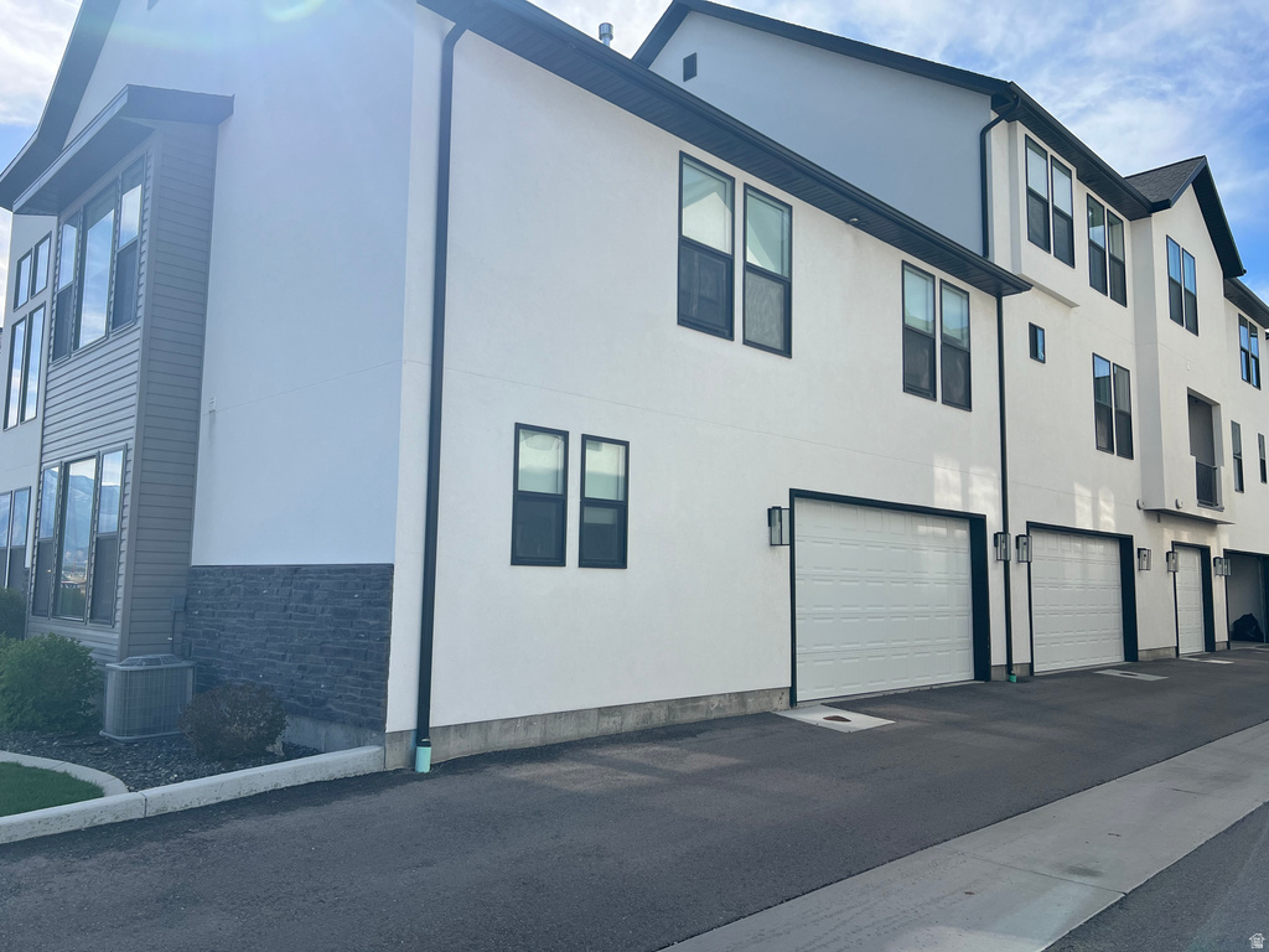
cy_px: 476
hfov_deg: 67.3
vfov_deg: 53.1
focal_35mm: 26
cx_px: 634
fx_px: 953
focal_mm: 5.7
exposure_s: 1/4274
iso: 50
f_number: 1.5
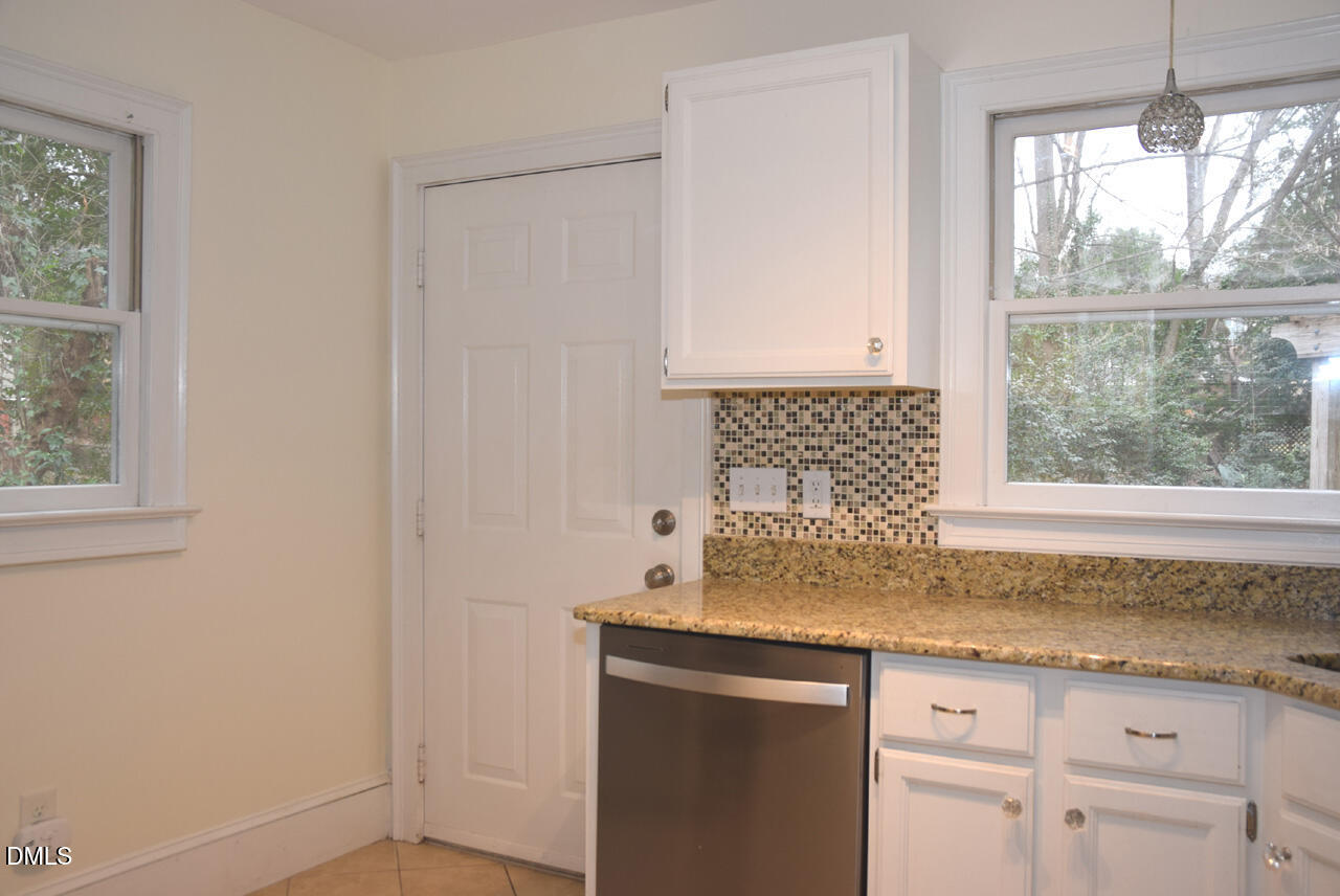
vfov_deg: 40.0
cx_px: 670
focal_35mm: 33
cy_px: 448
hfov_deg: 57.2
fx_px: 1229
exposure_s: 1/60
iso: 400
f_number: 4
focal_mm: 22
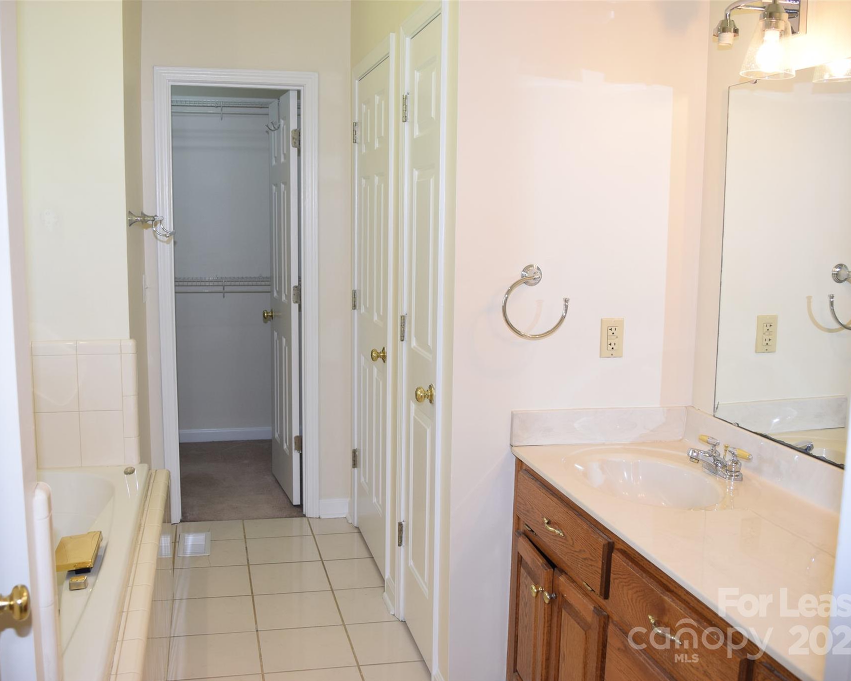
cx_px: 398
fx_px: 896
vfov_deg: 41.6
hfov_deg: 50.8
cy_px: 341
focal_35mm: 36
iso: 400
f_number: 5
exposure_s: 1/100
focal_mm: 21
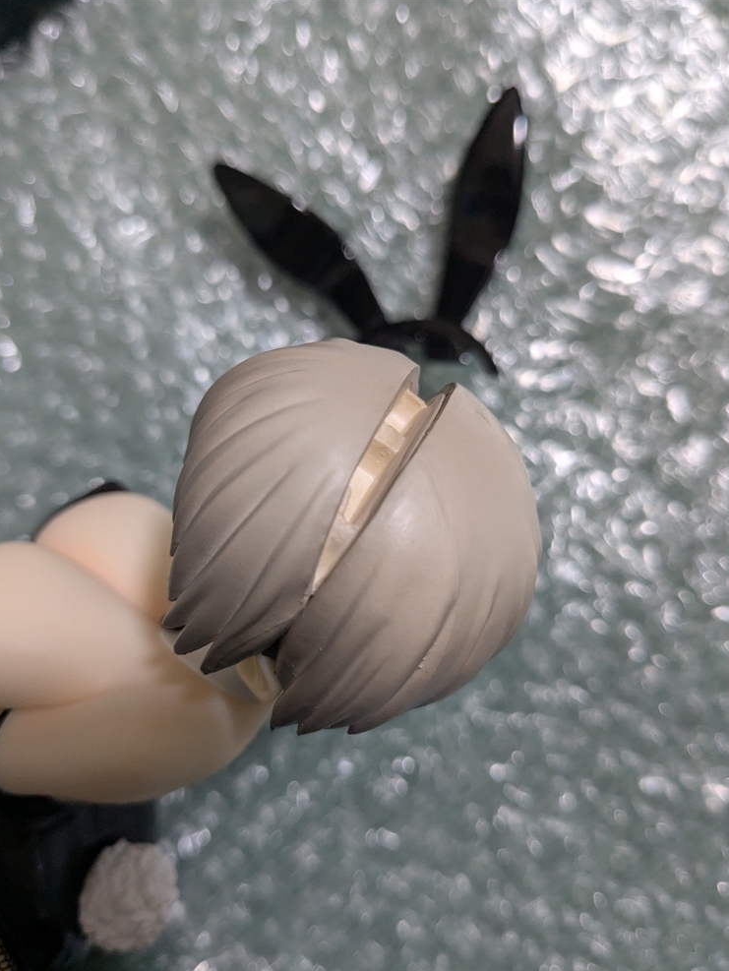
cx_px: 359
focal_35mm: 28
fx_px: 786
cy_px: 500
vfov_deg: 63.4
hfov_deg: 49.8
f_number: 1.73
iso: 262
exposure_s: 1/120
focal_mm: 4.38
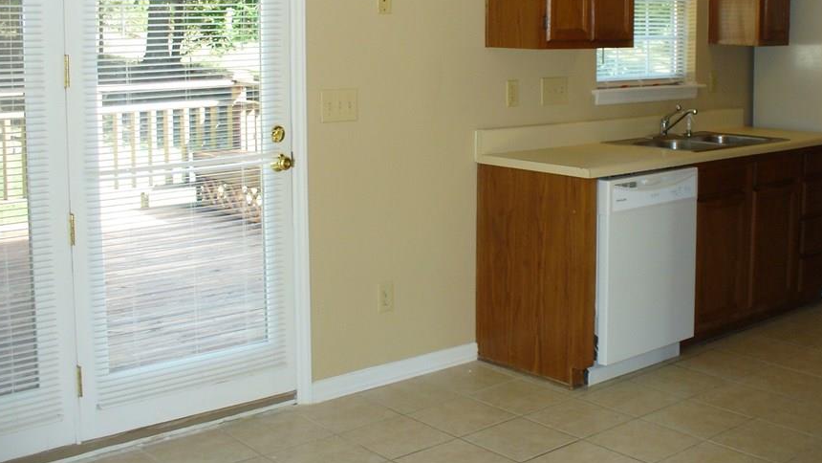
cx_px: 462
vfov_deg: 24.7
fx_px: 1046
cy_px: 116
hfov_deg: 42.8
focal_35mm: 48
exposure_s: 1/50
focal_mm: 6.1
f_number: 2.8
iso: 100
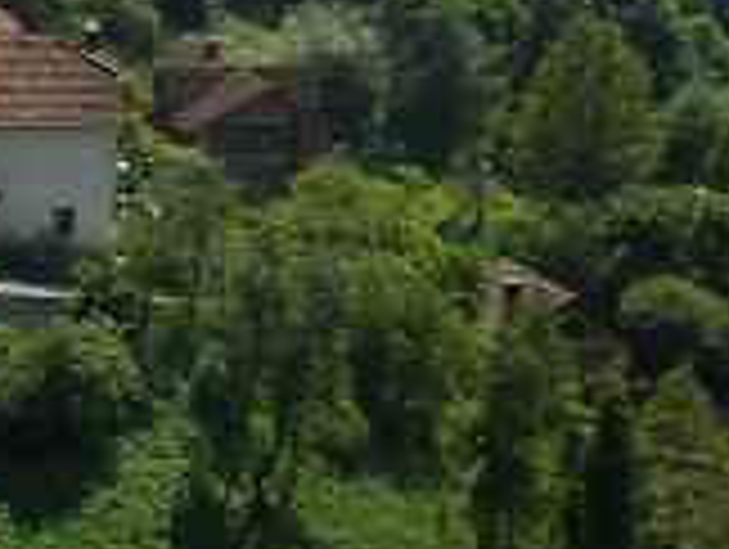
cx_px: -351
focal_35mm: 150
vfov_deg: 9.9
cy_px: 40
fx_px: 3164
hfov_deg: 12.5
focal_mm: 6.3
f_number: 4.6
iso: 64
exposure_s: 1/320
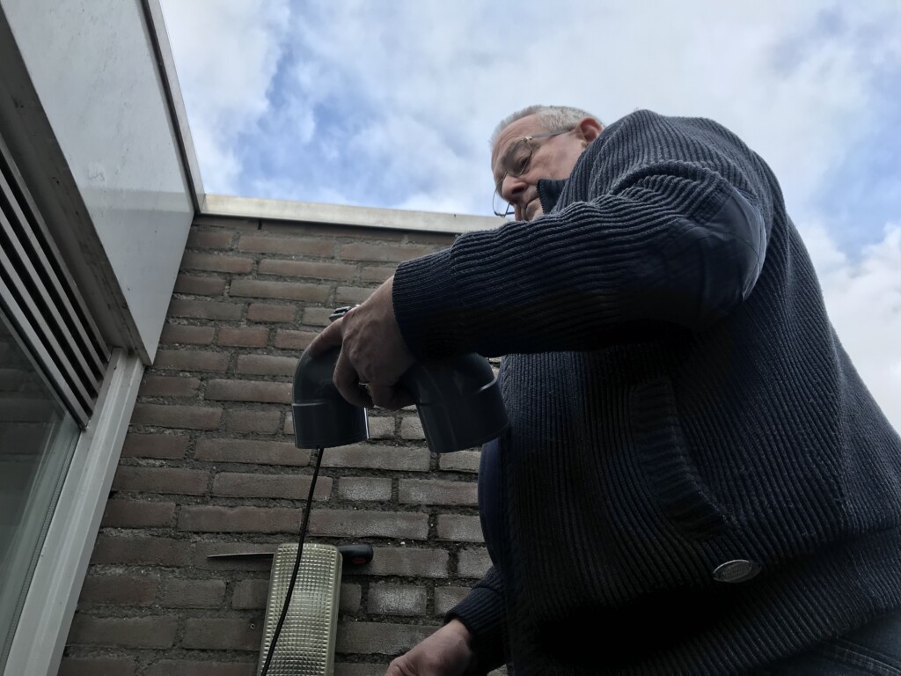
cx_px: 450
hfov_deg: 63.4
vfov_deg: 49.7
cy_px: 338
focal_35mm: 28
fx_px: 729
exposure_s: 1/1053
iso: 20
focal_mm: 3.99
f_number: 1.8
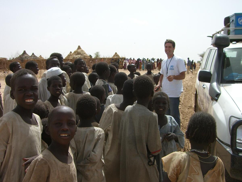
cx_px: 121
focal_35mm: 38
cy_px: 91
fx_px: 266
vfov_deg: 37.7
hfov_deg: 49.0
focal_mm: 6.2
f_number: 4.3
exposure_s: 1/640
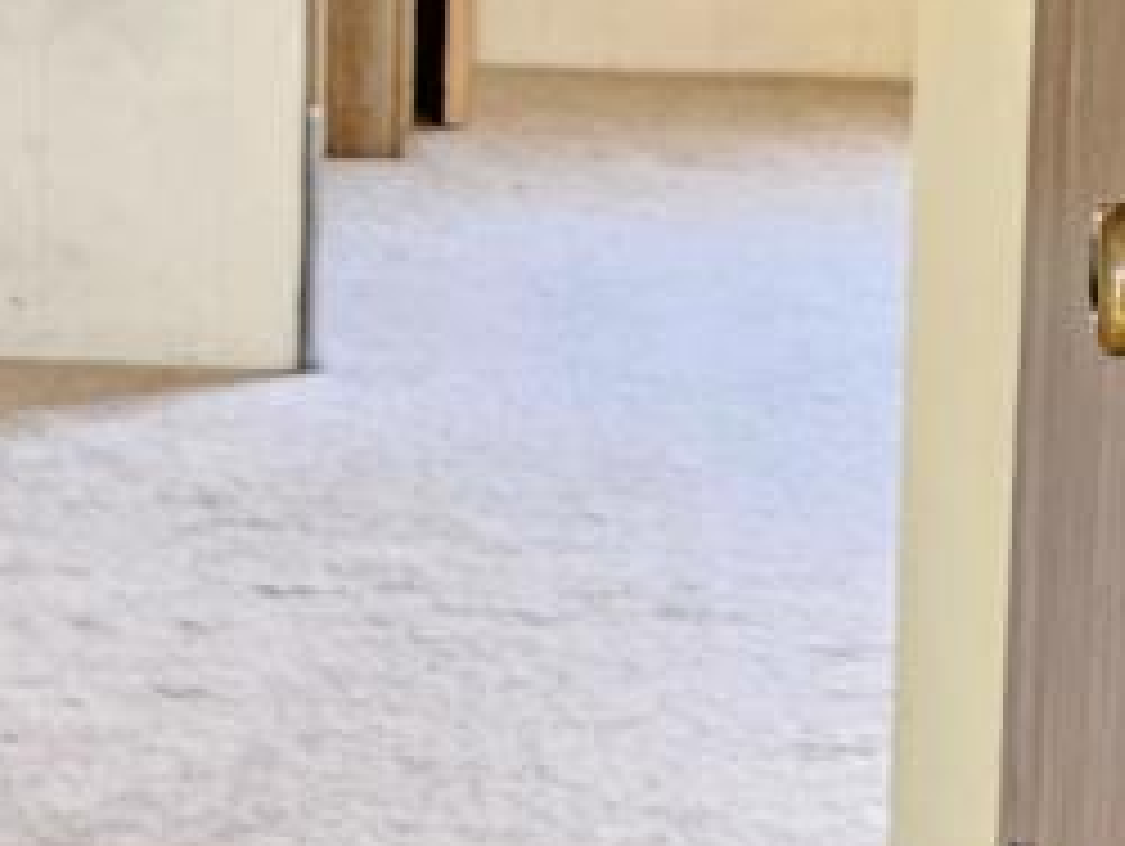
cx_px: -63
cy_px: -304
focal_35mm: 138
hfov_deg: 14.0
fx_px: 4489
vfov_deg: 10.5
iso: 1000
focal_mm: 6.3
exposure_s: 1/120
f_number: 1.7
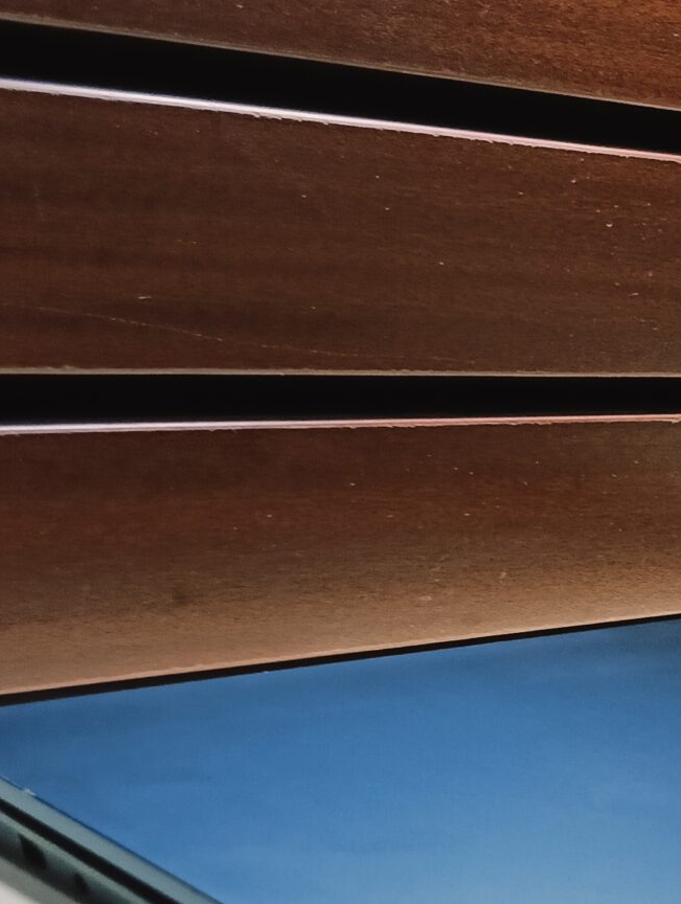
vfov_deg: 24.2
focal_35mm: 80
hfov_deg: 17.6
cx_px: 832
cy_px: 641
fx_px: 2092
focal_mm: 3.98
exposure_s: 1/30
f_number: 1.8
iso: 320
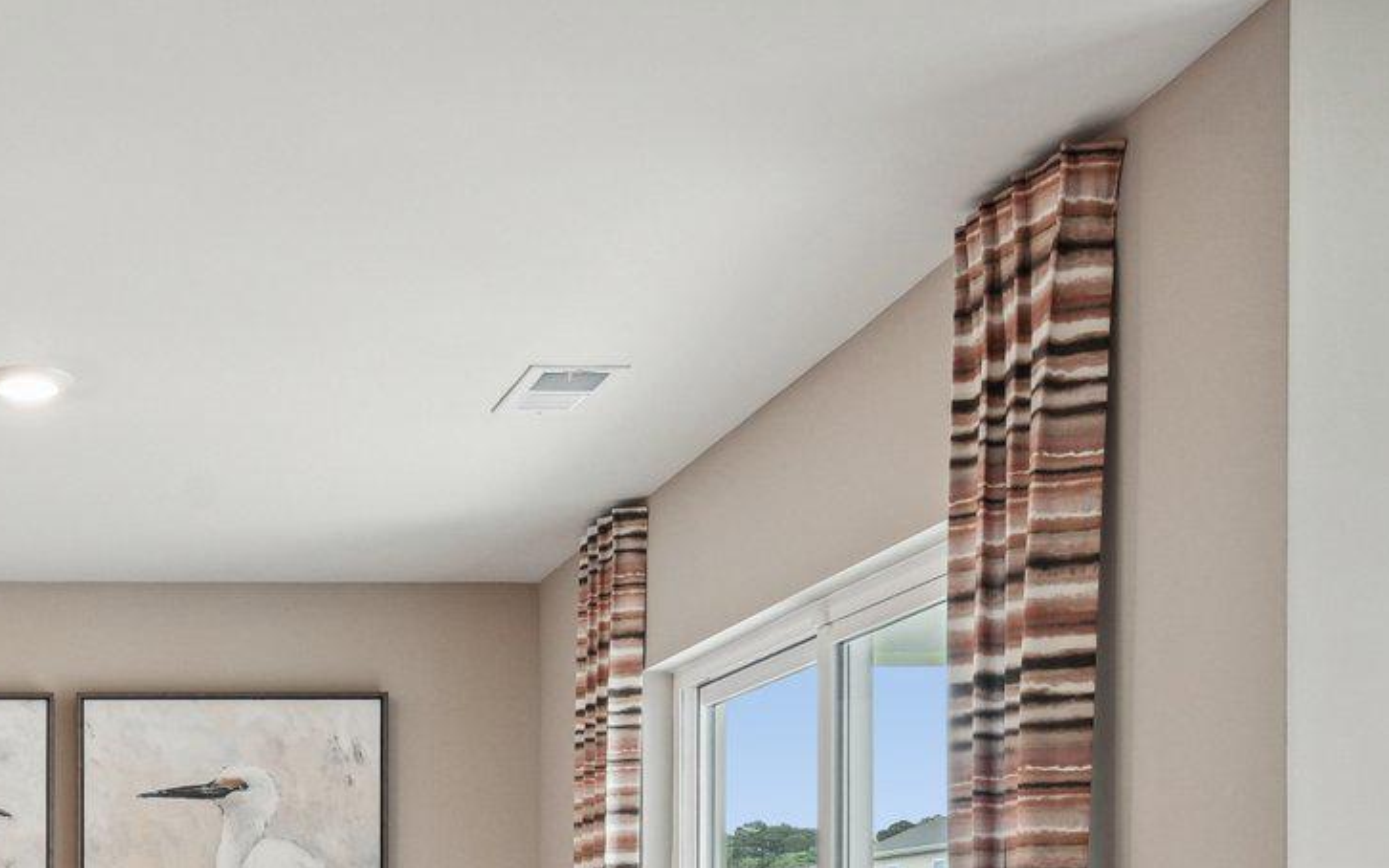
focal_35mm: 46
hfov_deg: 39.4
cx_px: 67
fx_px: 1742
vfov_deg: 25.7
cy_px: 984
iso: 800
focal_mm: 16
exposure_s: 1/40
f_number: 8
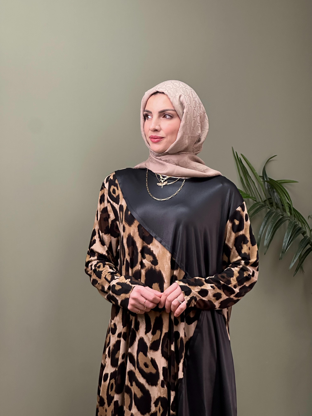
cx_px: 156
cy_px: 208
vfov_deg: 25.3
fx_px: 925
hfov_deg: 19.1
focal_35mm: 77
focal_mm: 9
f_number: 2.8
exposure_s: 1/50
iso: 125
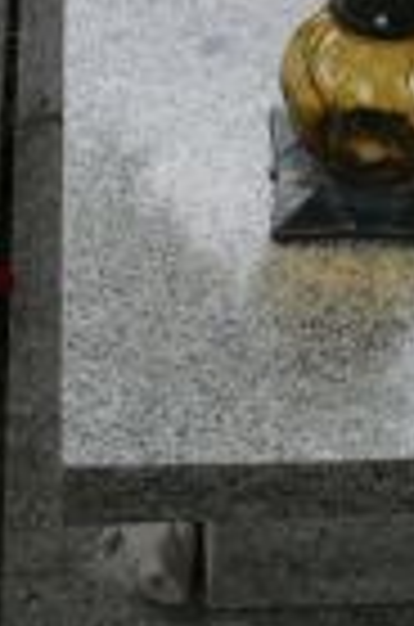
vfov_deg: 15.9
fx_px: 2184
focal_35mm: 126
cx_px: 662
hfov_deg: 10.4
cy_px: -50
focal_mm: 7.4
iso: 100
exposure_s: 1/125
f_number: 3.6
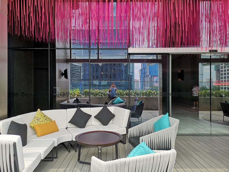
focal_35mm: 27
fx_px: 179
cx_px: 114
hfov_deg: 65.3
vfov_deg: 51.4
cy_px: 86
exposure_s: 1/375
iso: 50
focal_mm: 3.95
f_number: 1.8
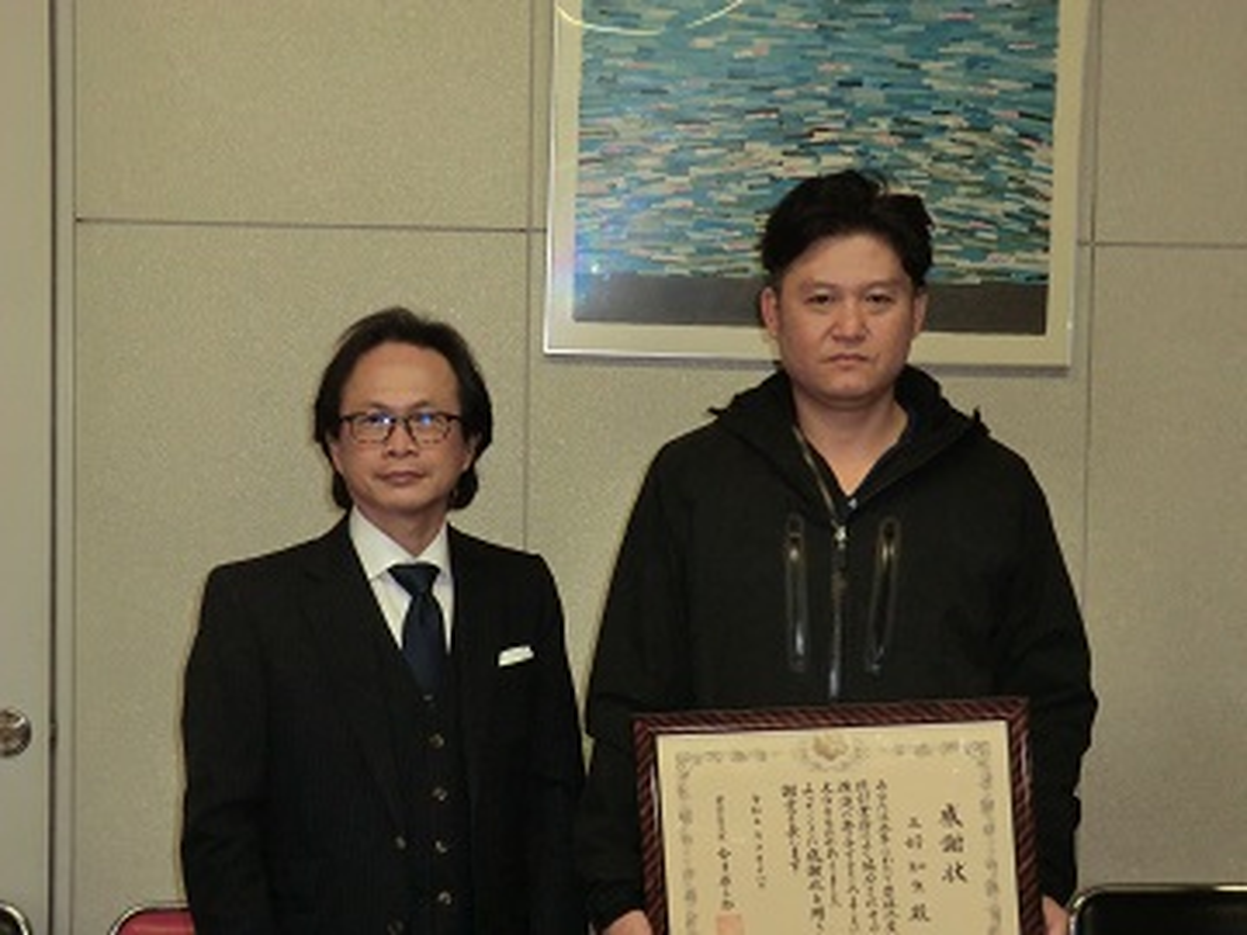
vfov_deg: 26.6
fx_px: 1981
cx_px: 624
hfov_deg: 34.9
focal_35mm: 55
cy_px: 468
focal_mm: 9.8
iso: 400
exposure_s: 1/60
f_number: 4.2
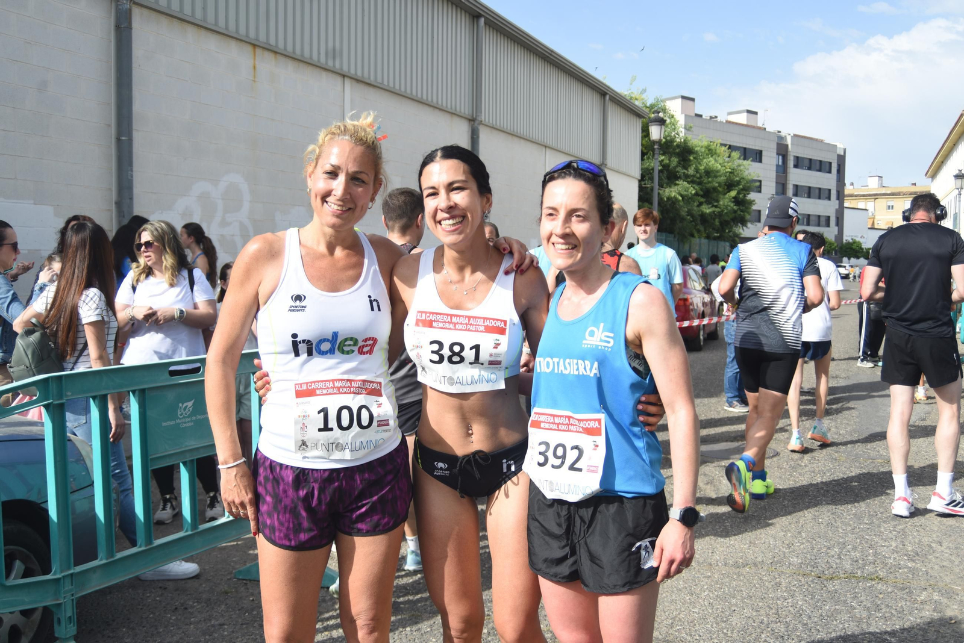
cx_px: 482
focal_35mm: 38
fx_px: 1018
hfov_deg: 50.7
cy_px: 322
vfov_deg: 35.1
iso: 100
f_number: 6.3
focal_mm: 38
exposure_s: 1/400
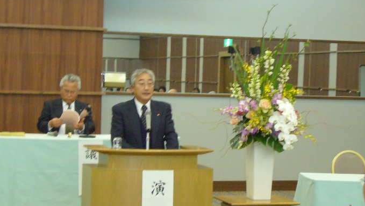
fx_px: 958
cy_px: 97
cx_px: 184
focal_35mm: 99
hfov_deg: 21.6
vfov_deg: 12.2
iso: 200
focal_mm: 10.3
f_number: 4.1
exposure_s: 1/10
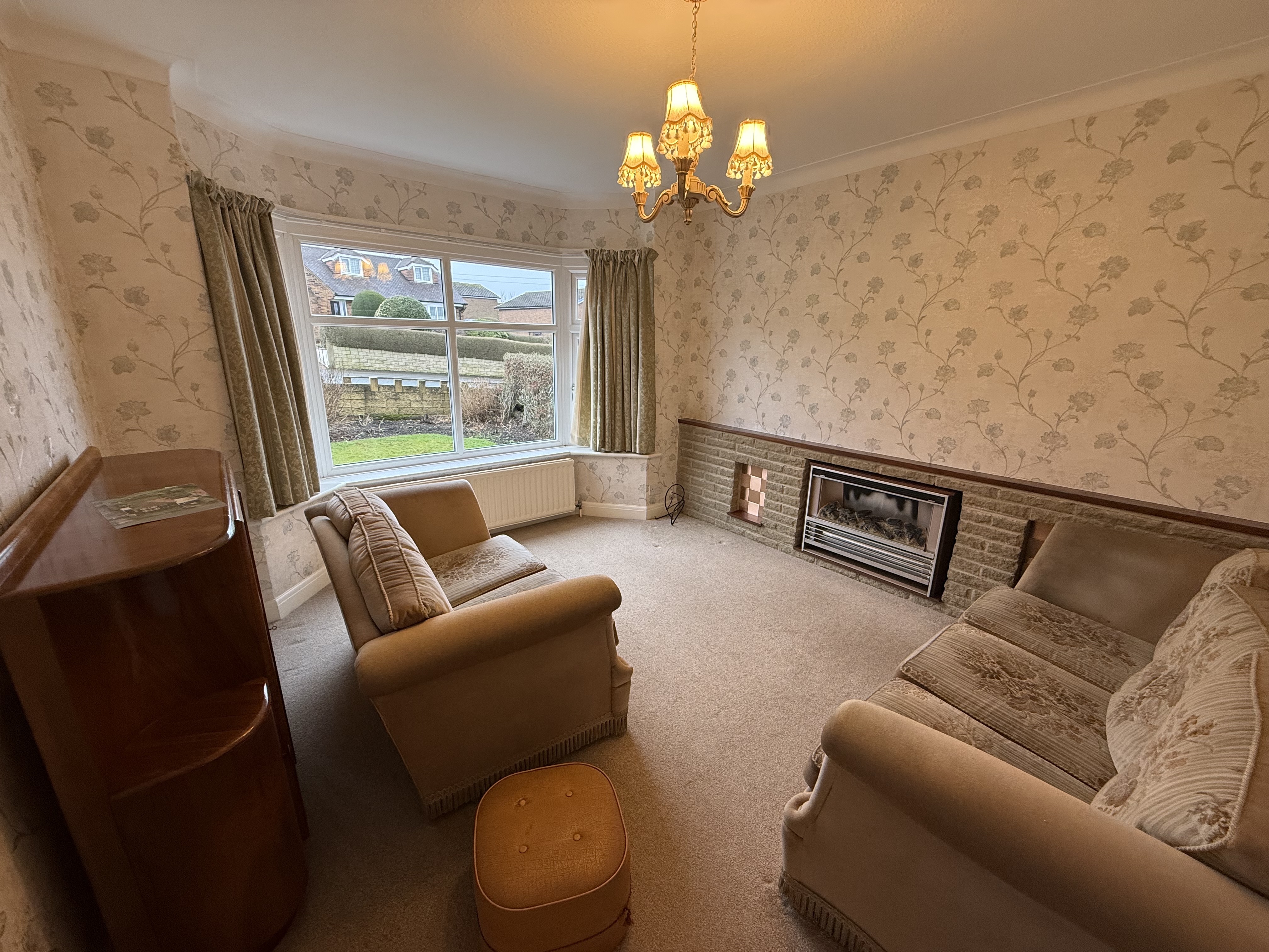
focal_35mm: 14
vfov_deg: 85.7
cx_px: 634
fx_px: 513
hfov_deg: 102.1
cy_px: 476
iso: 200
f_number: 2.2
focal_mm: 2.22
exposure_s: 1/99
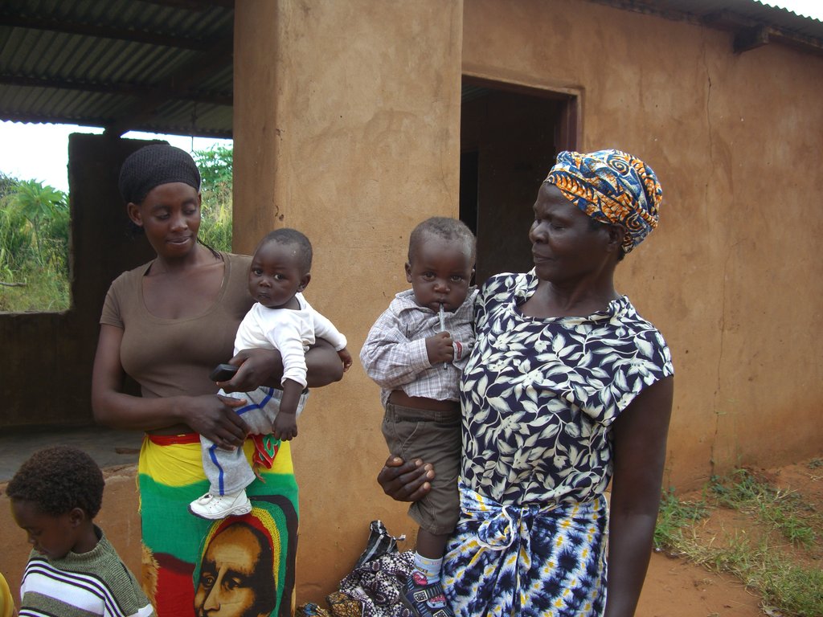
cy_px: 308
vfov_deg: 37.7
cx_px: 412
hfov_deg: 49.0
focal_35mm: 38
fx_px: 903
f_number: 2.8
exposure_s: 1/320
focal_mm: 7.9
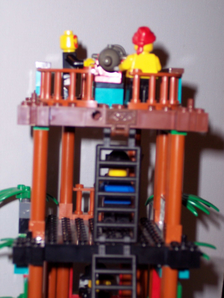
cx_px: 112
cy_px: 149
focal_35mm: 104
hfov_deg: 14.2
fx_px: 897
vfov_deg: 18.9
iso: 100
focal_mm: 21.3
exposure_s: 1/125
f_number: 4.8
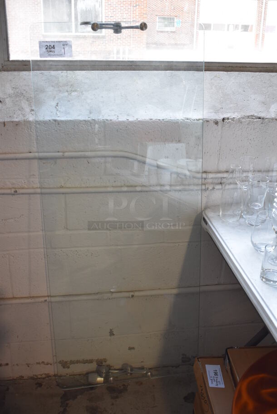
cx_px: 138
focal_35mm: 38
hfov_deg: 35.5
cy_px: 207
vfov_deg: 51.3
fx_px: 432
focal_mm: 25
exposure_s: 1/125
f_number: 4
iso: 900
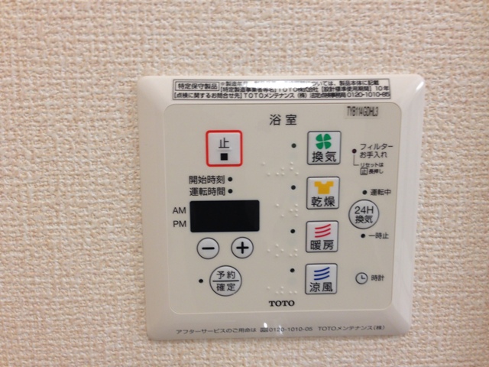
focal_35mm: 33
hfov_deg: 55.4
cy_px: 184
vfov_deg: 42.9
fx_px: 466
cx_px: 244
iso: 50
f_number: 2.4
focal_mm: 4.12
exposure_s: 1/20
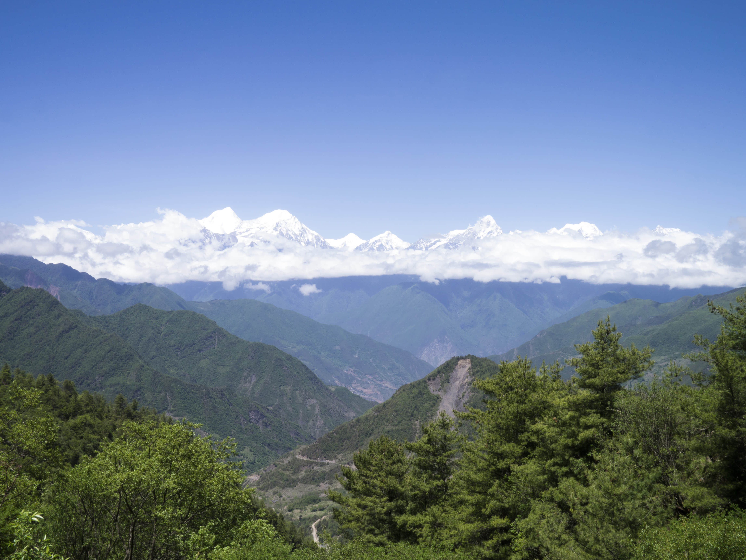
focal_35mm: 40
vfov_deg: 36.0
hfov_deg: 46.8
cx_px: 373
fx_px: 862
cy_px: 280
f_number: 16
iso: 160
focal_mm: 20
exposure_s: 1/60
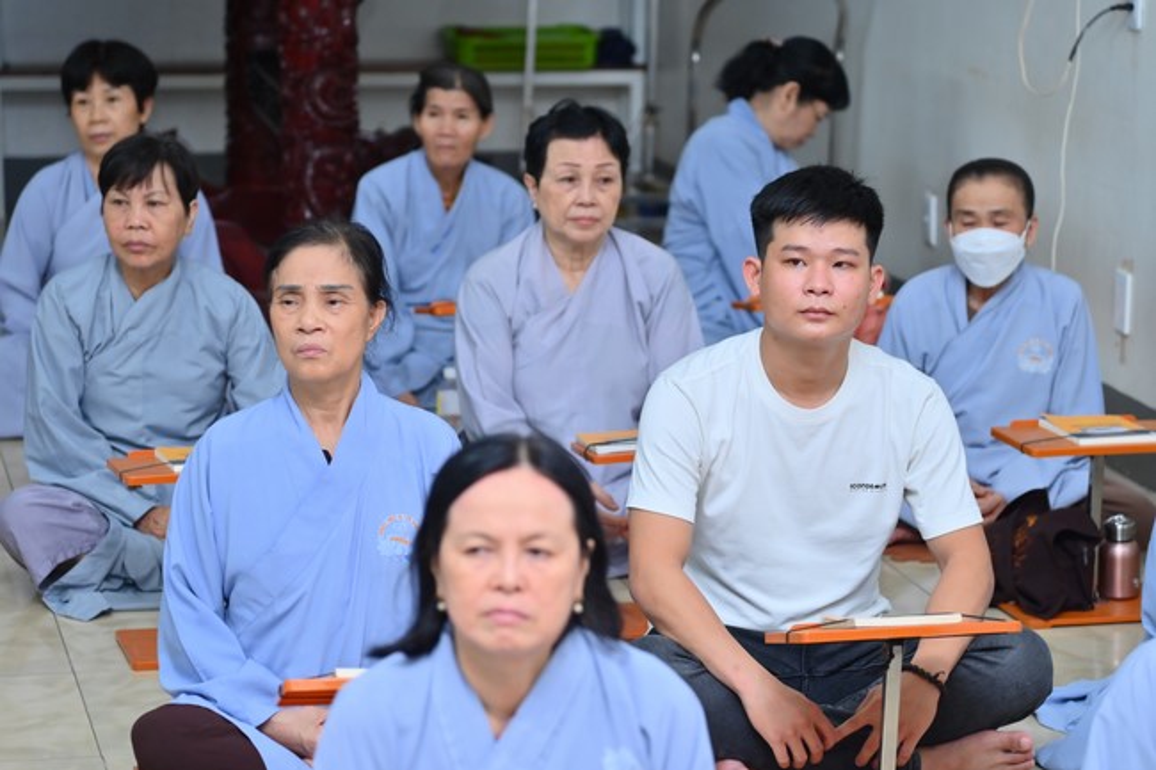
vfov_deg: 11.4
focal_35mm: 120
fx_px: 3852
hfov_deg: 17.1
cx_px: 578
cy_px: 385
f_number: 4.5
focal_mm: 120
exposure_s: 1/100
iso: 1250
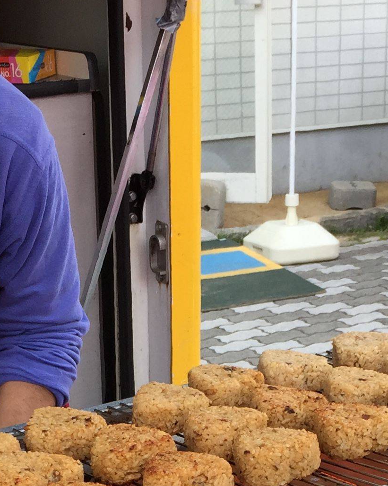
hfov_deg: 17.1
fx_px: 1292
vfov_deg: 19.6
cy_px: 632
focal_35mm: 90
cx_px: 196
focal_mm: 4.15
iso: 32
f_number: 2.2
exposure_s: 1/187
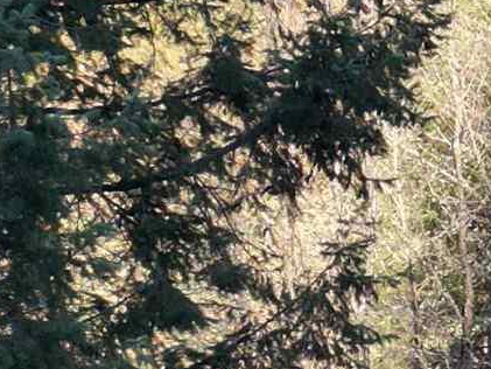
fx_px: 2483
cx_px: 1598
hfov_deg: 8.7
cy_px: 274
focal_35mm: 175
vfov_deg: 8.5
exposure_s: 1/320
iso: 100
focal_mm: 6.72
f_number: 1.7
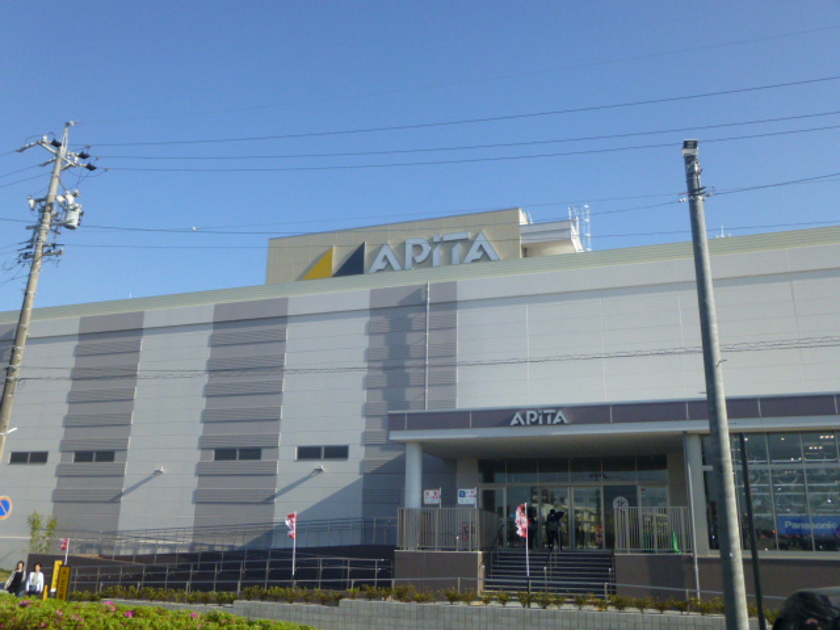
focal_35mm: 31
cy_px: 315
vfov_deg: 45.4
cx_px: 420
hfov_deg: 58.4
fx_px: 752
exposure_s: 1/500
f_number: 10
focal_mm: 5.6
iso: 400
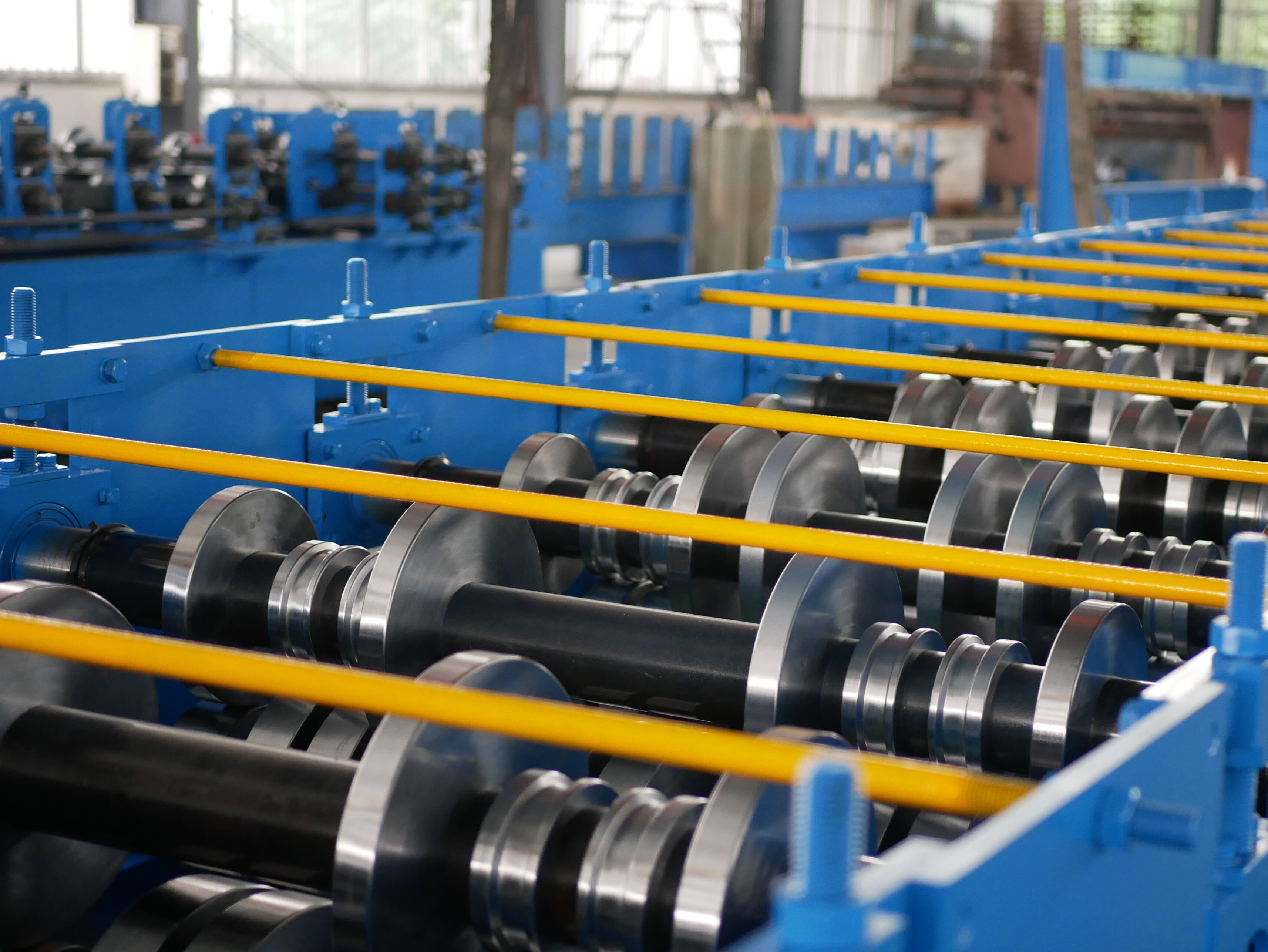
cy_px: 557
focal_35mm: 67
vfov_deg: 21.9
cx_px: 847
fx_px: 2455
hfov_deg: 28.8
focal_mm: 25
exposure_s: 1/60
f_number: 1.7
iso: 500
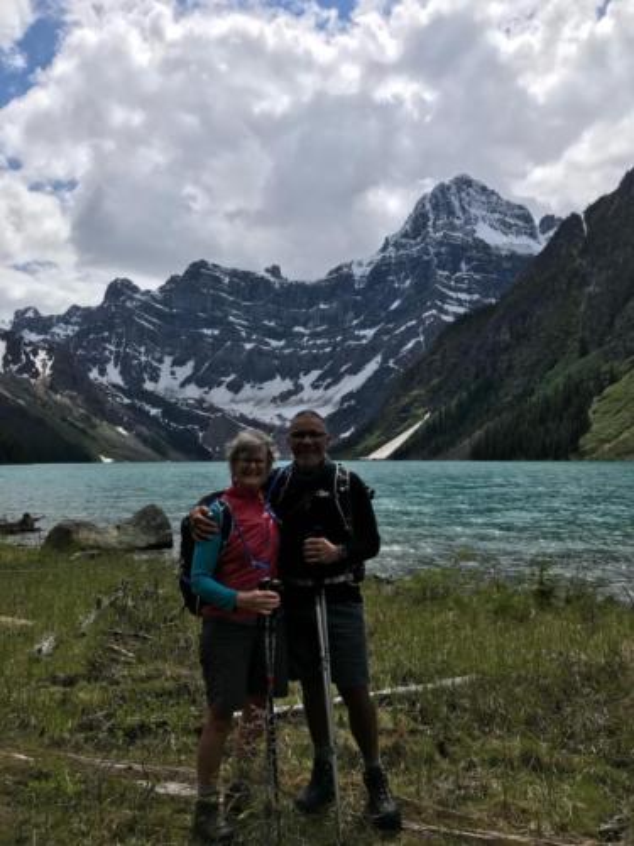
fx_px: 684
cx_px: 317
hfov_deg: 49.7
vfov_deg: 63.4
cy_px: 423
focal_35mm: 28
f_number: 1.8
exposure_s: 1/5051
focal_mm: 3.99
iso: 25
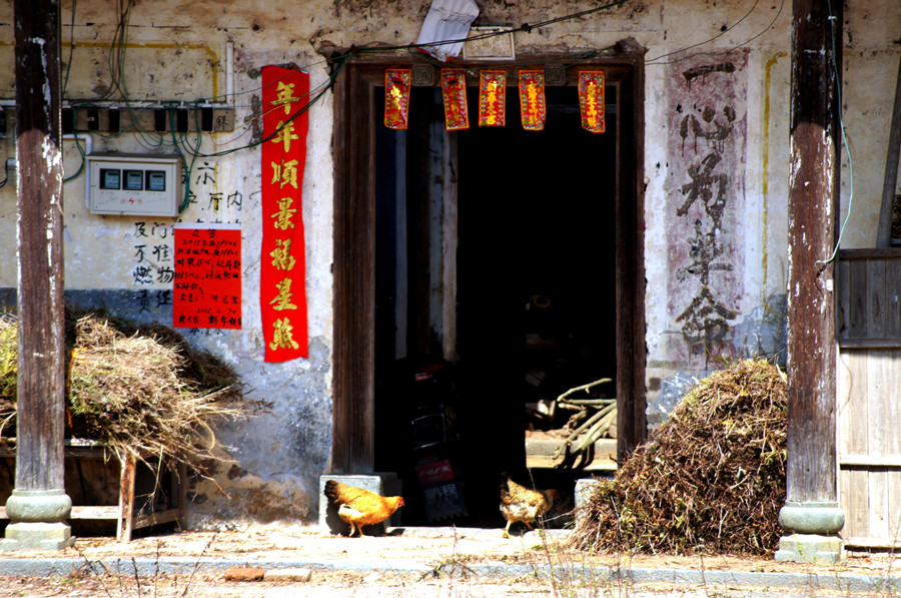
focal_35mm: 300
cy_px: 299
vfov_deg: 4.6
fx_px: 7496
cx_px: 450
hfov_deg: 6.9
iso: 100
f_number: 5.6
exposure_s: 1/320
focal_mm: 200
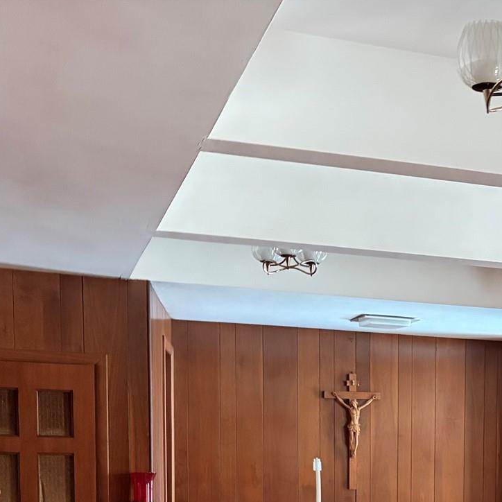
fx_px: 1066
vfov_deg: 24.9
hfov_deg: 25.2
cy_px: 528
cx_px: 506
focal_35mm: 65
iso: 640
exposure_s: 1/40
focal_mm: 5.96
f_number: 1.6
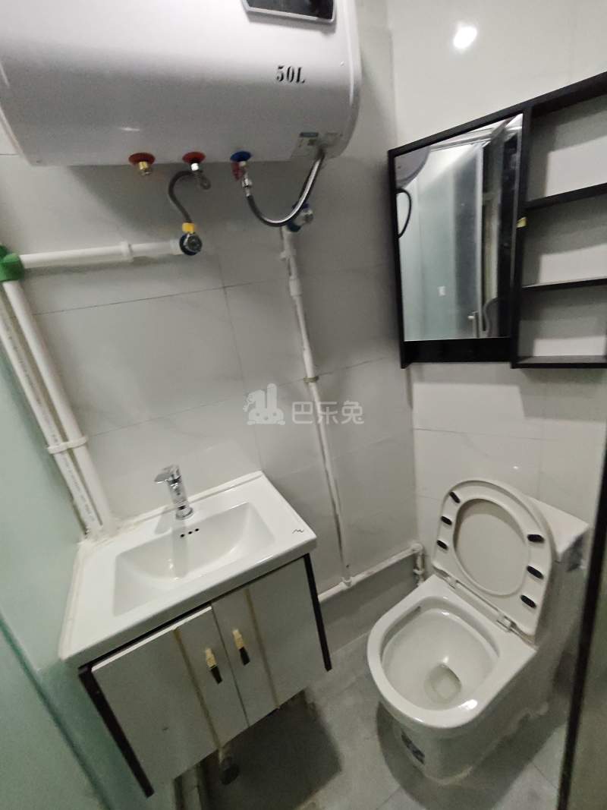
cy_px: 405
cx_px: 304
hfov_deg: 81.7
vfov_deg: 98.2
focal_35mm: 15
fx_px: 351
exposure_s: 1/33.3
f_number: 2.2
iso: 500
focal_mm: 1.91
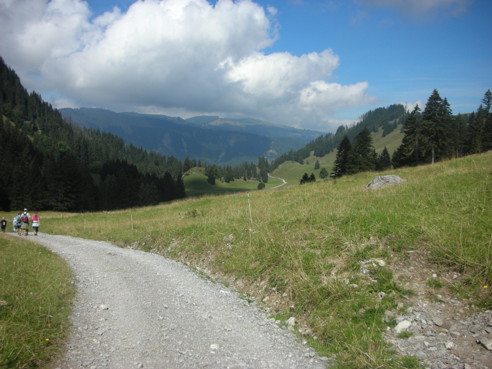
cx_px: 246
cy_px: 184
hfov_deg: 52.6
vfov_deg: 40.7
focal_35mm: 35
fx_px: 497
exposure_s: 1/128
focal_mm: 5.8
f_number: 8.5
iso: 50
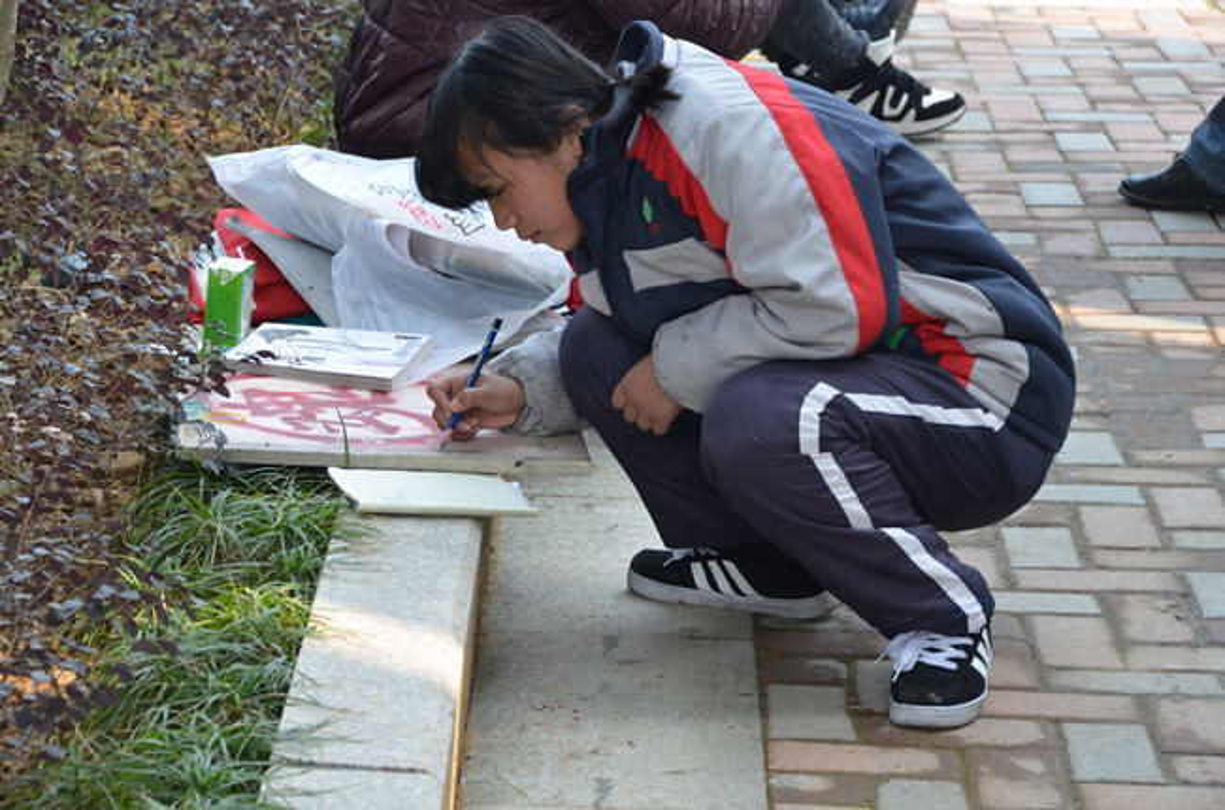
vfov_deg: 10.1
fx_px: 4583
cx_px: 612
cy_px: 405
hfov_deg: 15.2
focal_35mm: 135
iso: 100
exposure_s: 1/30
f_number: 10
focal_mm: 90
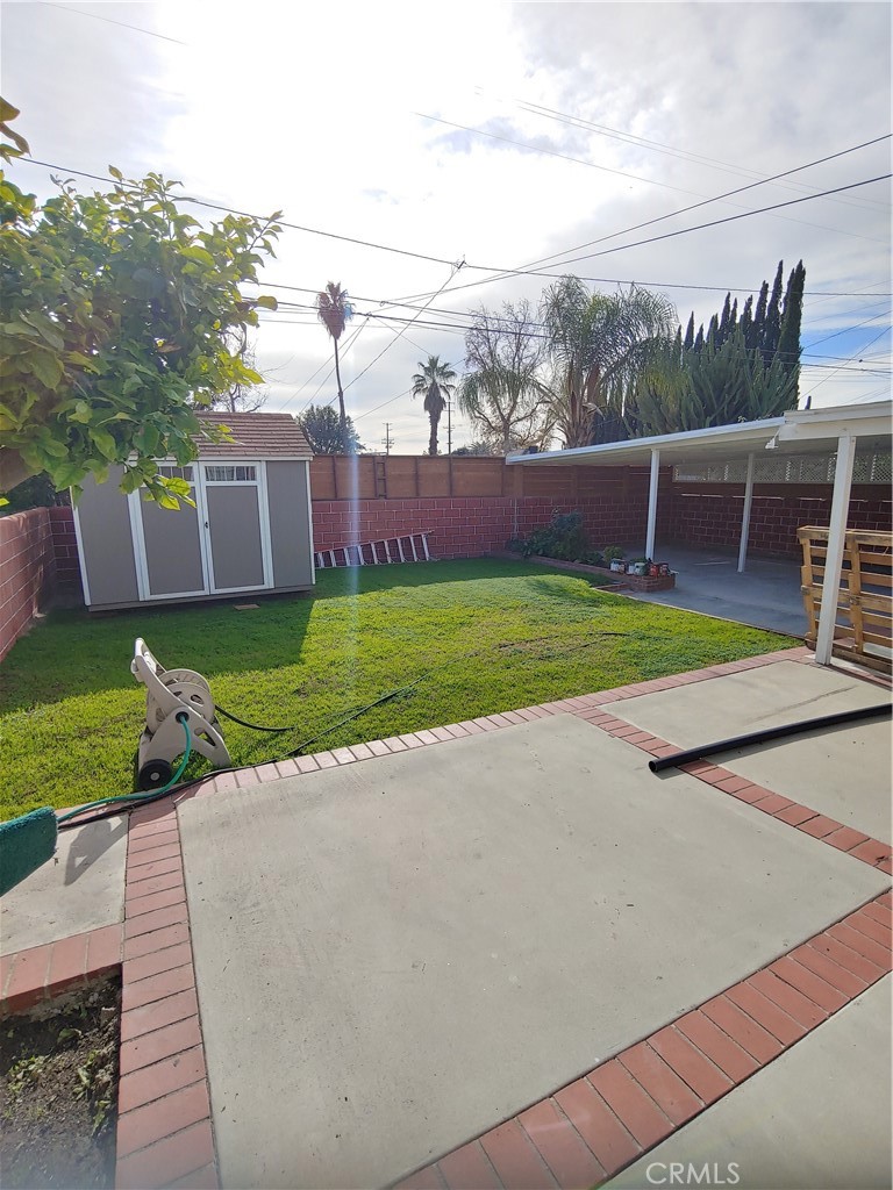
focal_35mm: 16
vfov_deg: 94.5
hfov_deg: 78.1
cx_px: 446
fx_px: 550
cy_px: 595
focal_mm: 2.18
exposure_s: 1/2000
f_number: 1.9
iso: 50
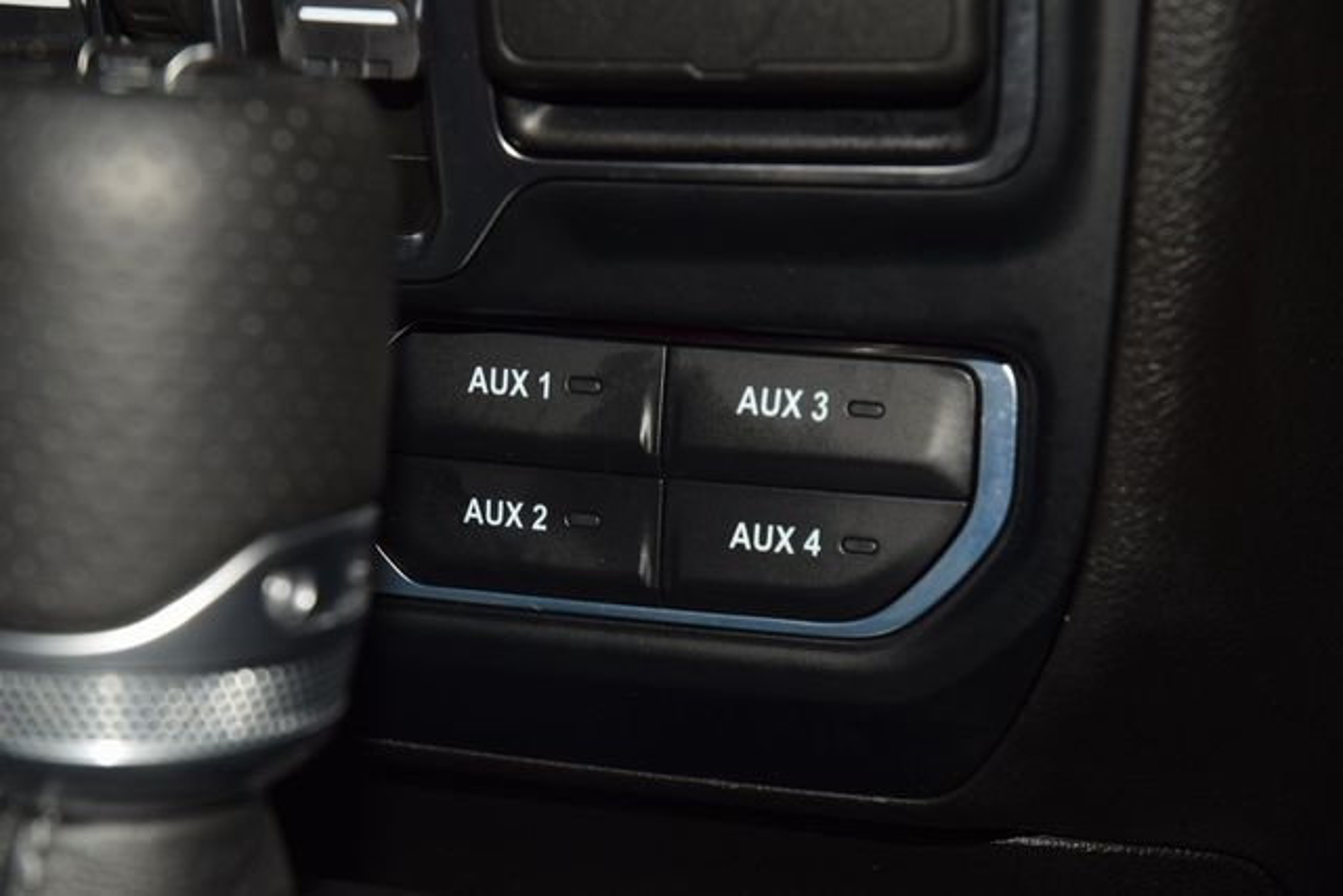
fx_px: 3918
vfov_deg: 13.0
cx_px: 672
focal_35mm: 105
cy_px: 448
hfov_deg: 19.5
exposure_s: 1/125
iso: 100
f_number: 8
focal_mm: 70
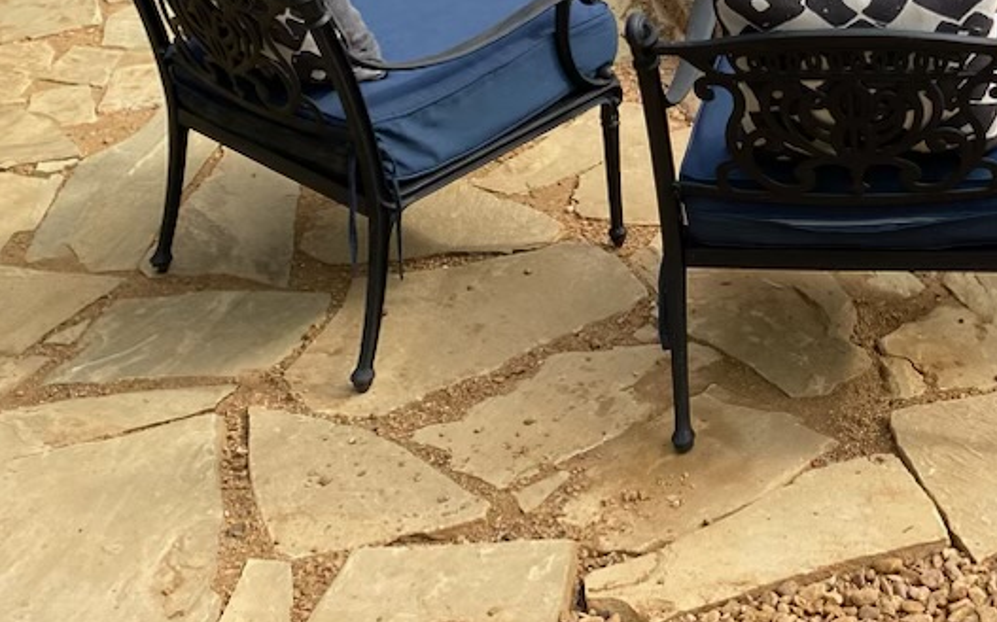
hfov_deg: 29.6
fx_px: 1820
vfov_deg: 17.8
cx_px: 861
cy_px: -251
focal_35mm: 67
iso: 32
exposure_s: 1/1245
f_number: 1.8
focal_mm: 4.25
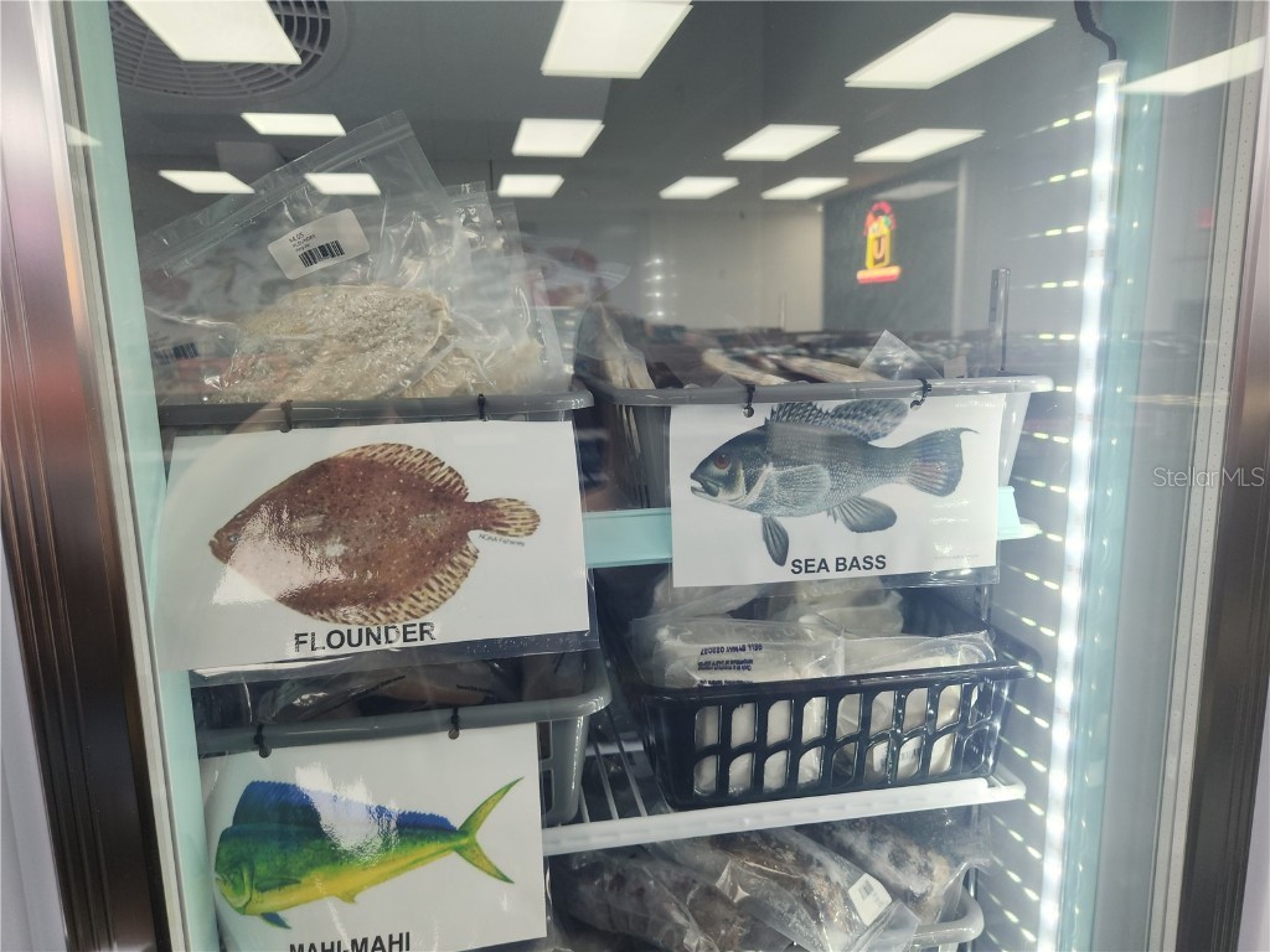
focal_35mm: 23
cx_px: 635
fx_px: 844
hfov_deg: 73.9
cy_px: 476
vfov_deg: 58.9
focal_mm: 5.4
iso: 32
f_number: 1.8
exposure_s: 1/60
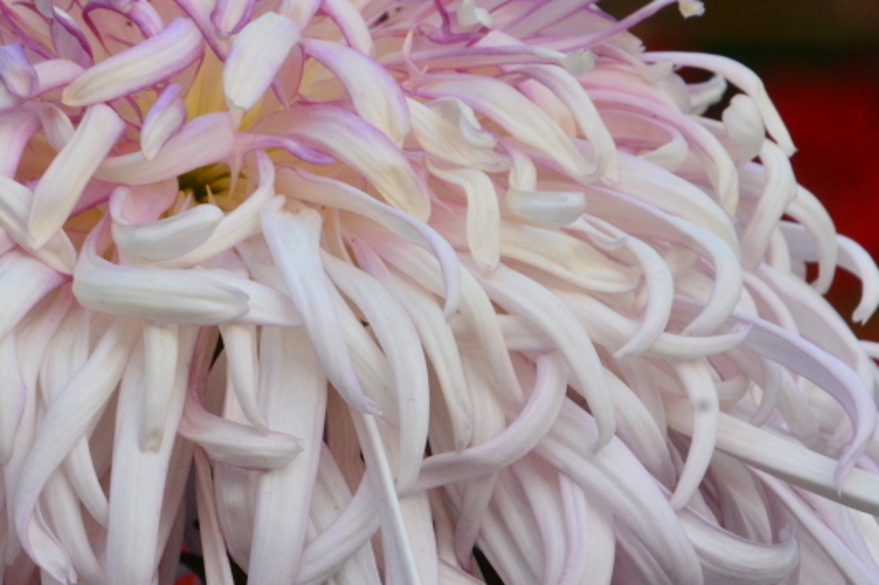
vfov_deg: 2.8
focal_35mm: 491
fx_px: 11981
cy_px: 298
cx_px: 249
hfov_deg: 4.2
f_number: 16
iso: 1400
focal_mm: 170
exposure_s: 1/250
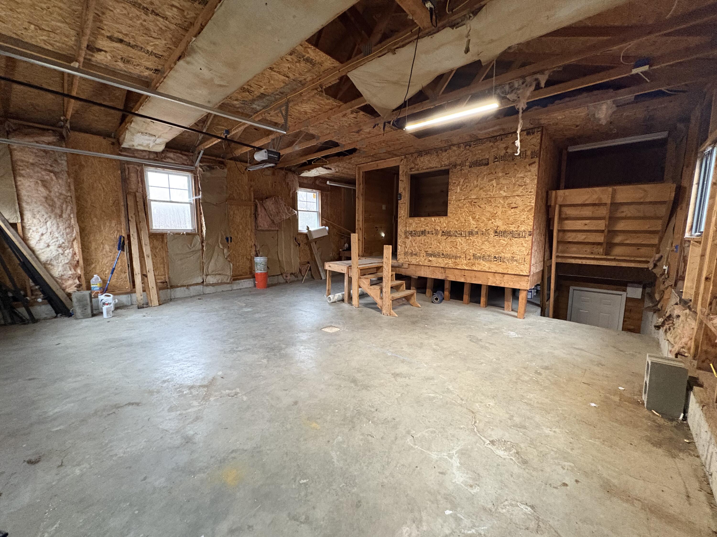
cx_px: 358
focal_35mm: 14
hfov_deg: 102.1
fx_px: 290
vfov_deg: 85.7
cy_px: 268
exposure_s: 1/60
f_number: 2.2
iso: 800
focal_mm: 2.22
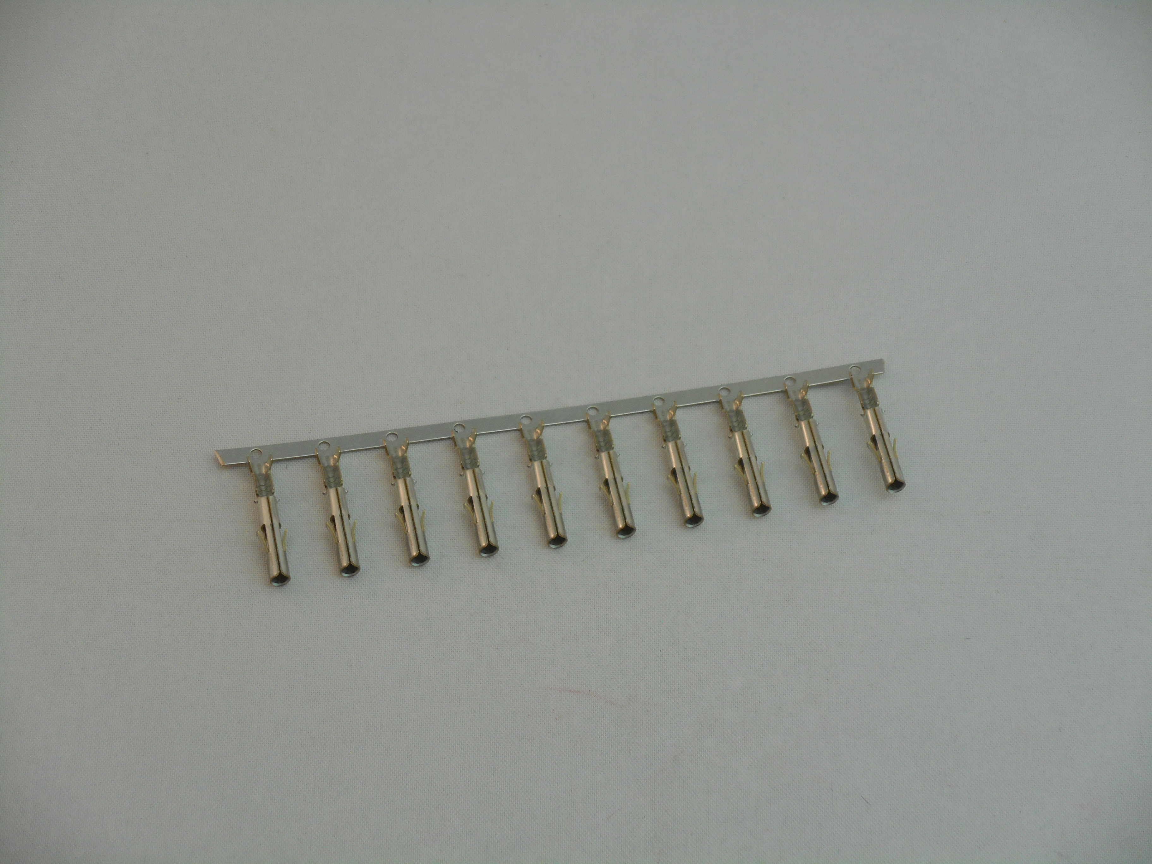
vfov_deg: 14.5
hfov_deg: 19.3
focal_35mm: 102
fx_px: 3394
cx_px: 576
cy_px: 432
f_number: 5.8
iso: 140
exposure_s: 1/60
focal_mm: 18.2
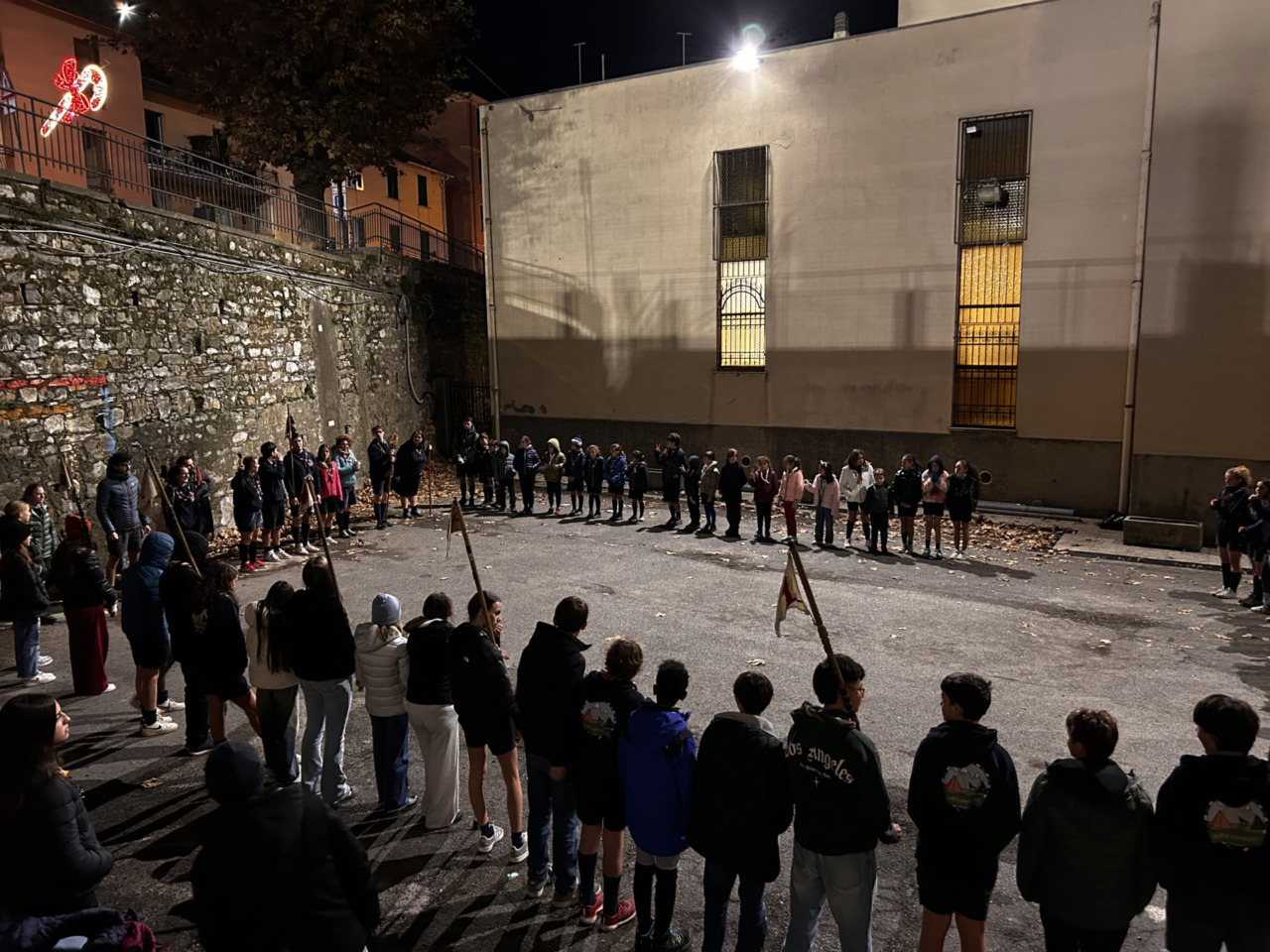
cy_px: 476
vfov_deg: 53.1
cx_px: 635
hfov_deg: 67.3
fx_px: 954
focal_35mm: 26
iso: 500
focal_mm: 5.7
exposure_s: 1/25
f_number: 1.5
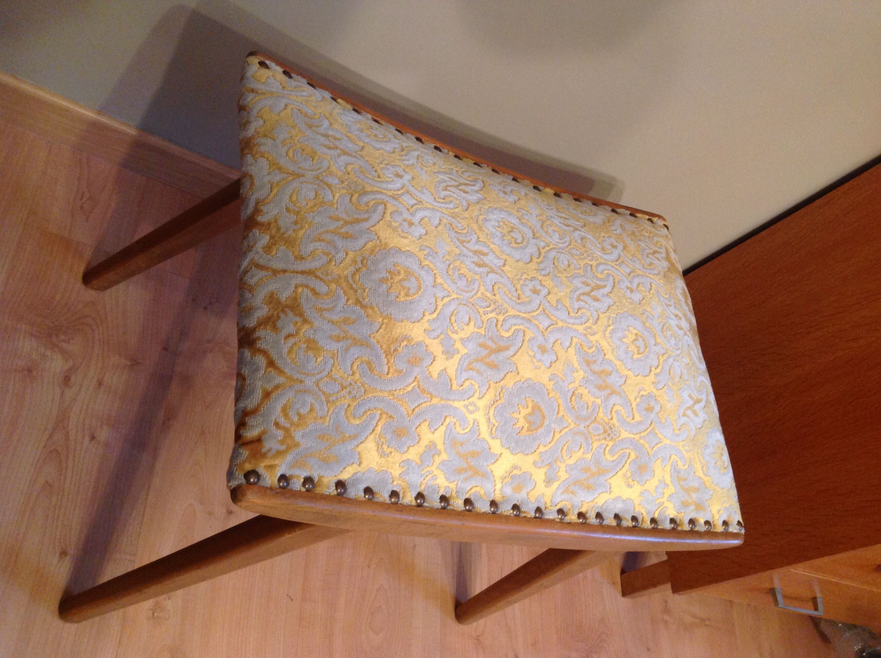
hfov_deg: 52.7
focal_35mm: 35
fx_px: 889
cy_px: 329
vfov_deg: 40.6
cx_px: 440
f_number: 2.4
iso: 200
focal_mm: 4.28
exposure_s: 1/17
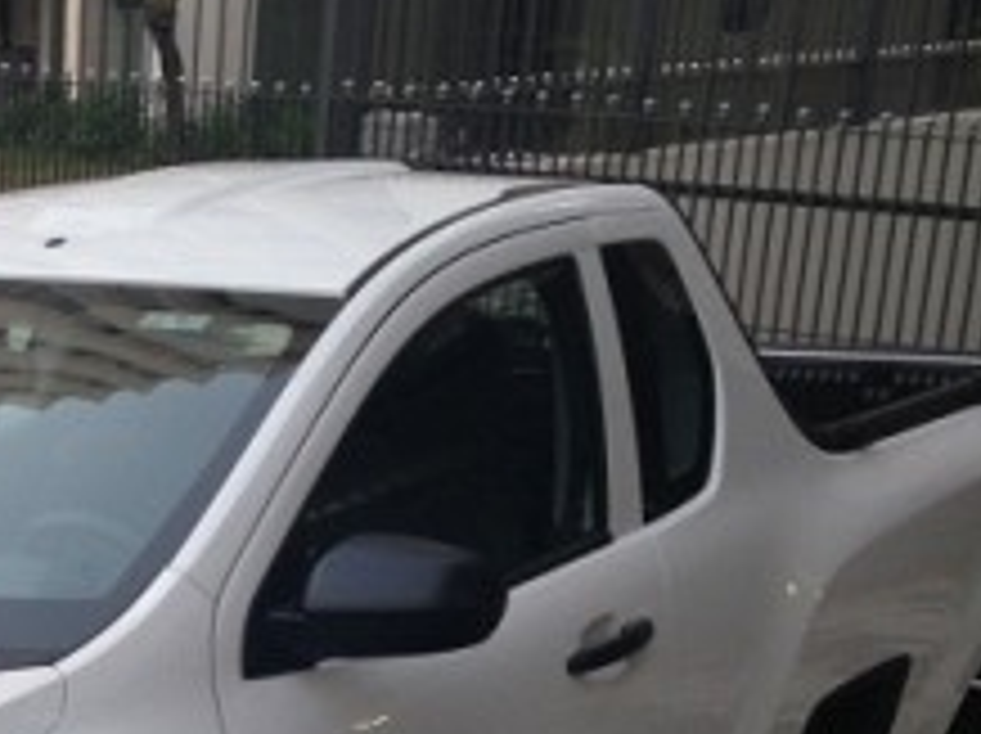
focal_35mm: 91
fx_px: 2576
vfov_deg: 15.9
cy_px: 757
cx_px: -81
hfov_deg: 20.6
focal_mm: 4.13
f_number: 2.4
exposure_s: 1/20
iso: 80
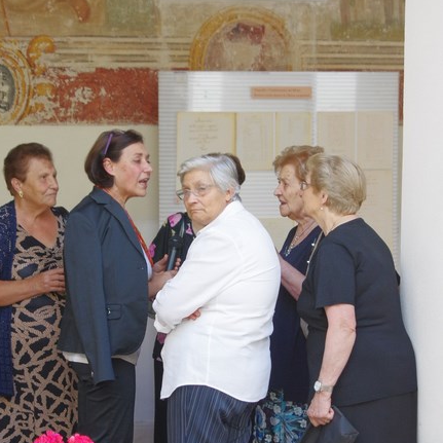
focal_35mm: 139
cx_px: 187
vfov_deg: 12.6
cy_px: 260
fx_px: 2013
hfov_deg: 12.6
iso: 800
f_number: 6.3
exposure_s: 1/60
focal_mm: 63
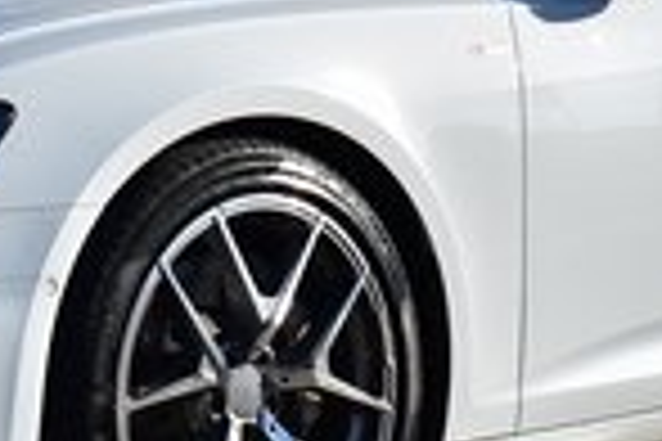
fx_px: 3365
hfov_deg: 11.2
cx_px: 293
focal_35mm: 183
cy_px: -207
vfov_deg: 7.4
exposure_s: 1/400
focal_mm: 28
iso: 100
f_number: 10
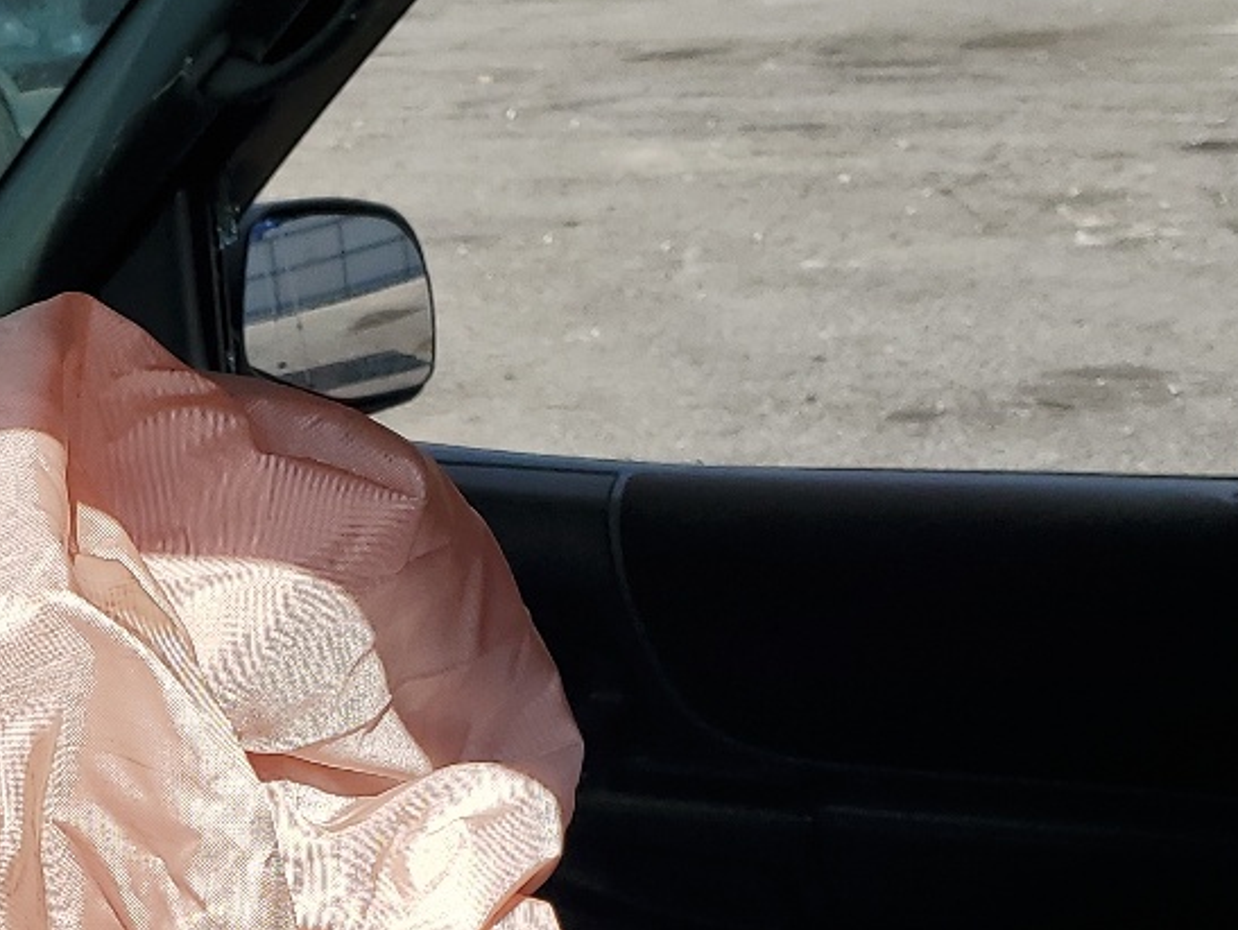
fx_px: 2720
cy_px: 1116
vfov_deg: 18.4
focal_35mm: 76
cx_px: 253
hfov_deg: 25.2
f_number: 1.5
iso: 50
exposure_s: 1/5000
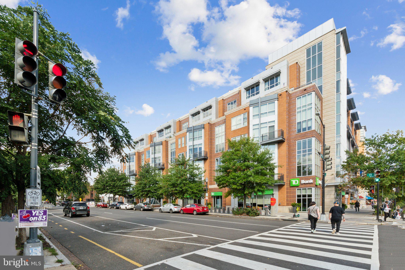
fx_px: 186
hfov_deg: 95.0
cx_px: 202
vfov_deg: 72.0
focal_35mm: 16
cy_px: 135
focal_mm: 11
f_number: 22
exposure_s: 1/25
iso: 200
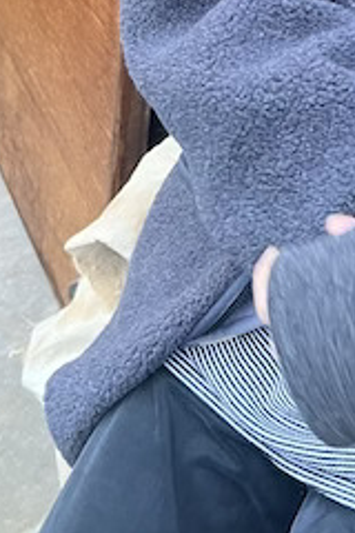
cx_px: 570
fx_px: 1168
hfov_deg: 15.6
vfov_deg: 22.4
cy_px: -195
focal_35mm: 79
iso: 200
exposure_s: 1/60
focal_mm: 5.7
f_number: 1.5
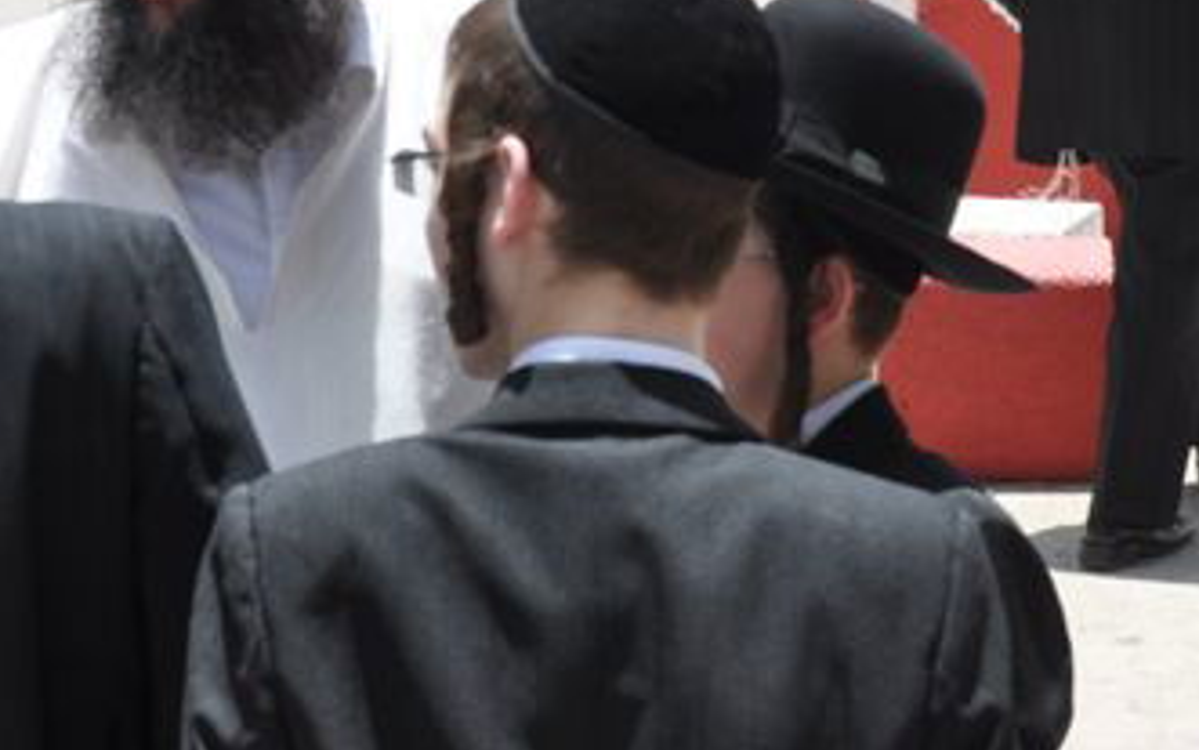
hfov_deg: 17.0
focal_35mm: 123
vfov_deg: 10.3
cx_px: 681
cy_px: -359
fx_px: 4020
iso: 200
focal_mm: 26
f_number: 9
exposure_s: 1/320
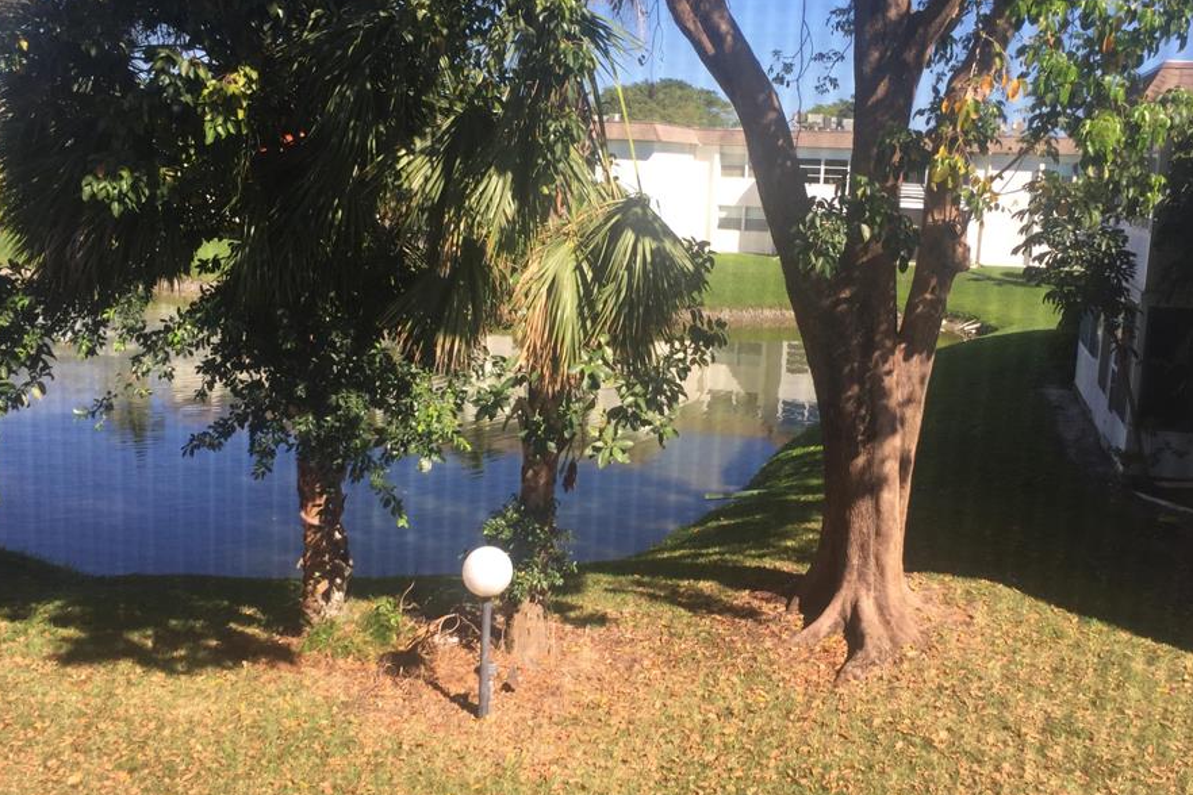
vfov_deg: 37.8
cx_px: 613
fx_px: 1160
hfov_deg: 54.4
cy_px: 377
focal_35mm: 35
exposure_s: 1/628
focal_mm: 4.15
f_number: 2.2
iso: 32
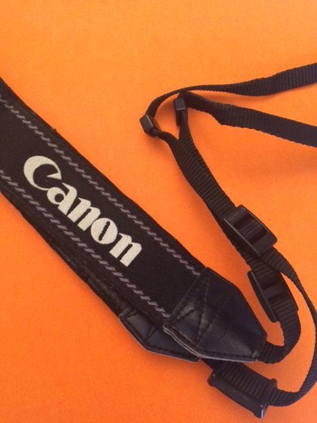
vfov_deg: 61.7
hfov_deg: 48.2
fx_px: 354
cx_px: 158
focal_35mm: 29
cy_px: 212
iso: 250
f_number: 2.2
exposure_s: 1/20
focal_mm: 4.15
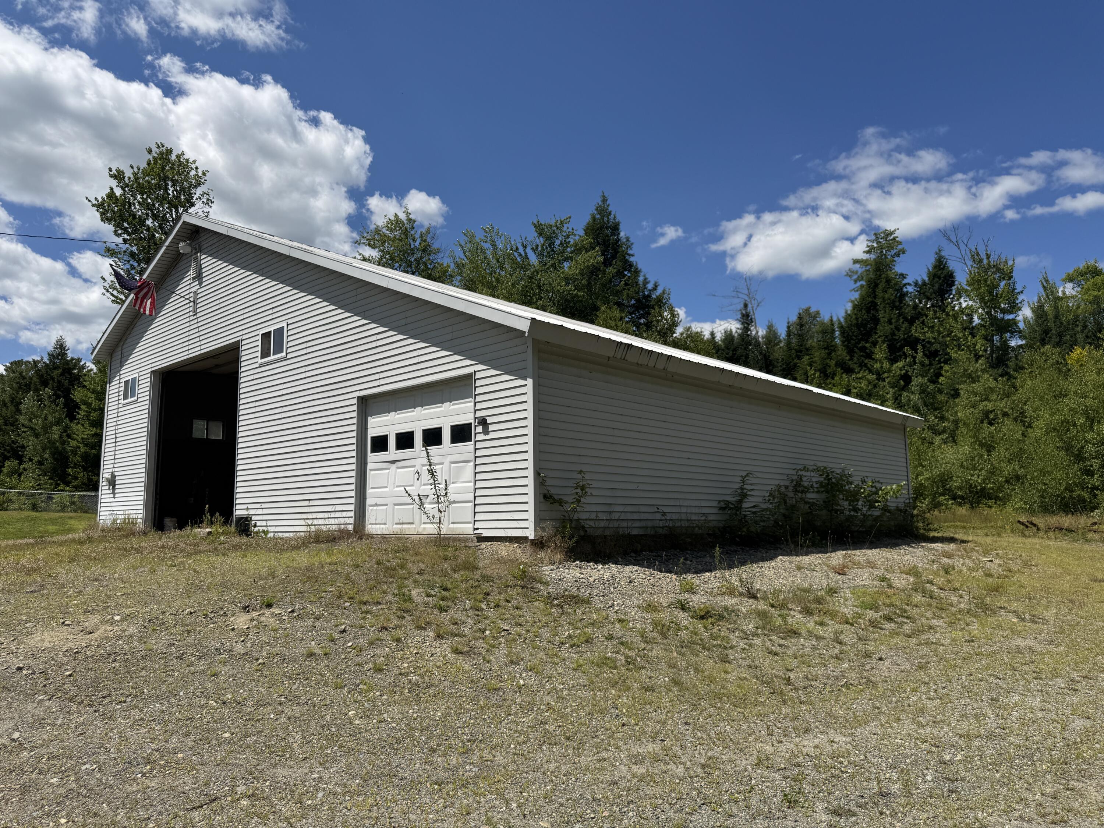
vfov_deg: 56.8
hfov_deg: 71.6
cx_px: 552
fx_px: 765
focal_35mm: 24
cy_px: 414
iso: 80
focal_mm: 6.76
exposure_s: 1/7092
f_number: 1.78
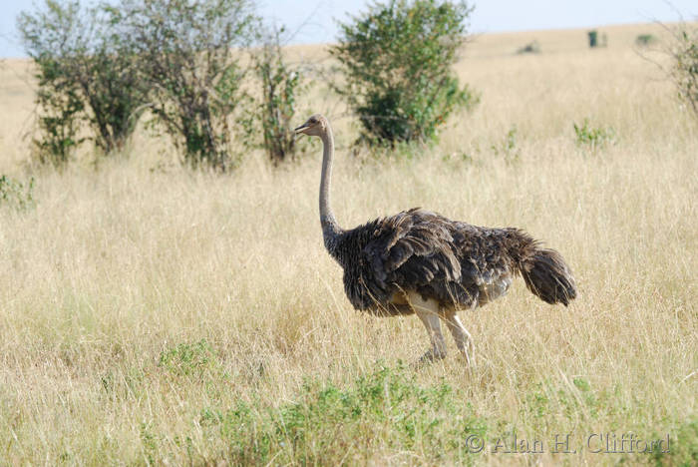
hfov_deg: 6.2
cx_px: 349
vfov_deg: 4.2
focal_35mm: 330
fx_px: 6403
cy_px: 234
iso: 220
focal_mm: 220
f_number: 5.3
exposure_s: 1/400
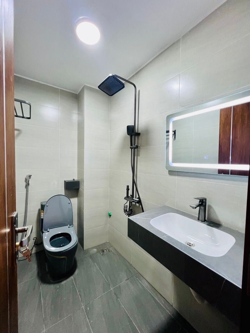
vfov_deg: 106.2
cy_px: 166
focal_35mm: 13
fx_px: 125
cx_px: 125
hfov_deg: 89.9
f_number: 1.8
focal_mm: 1.57
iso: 160
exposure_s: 1/50
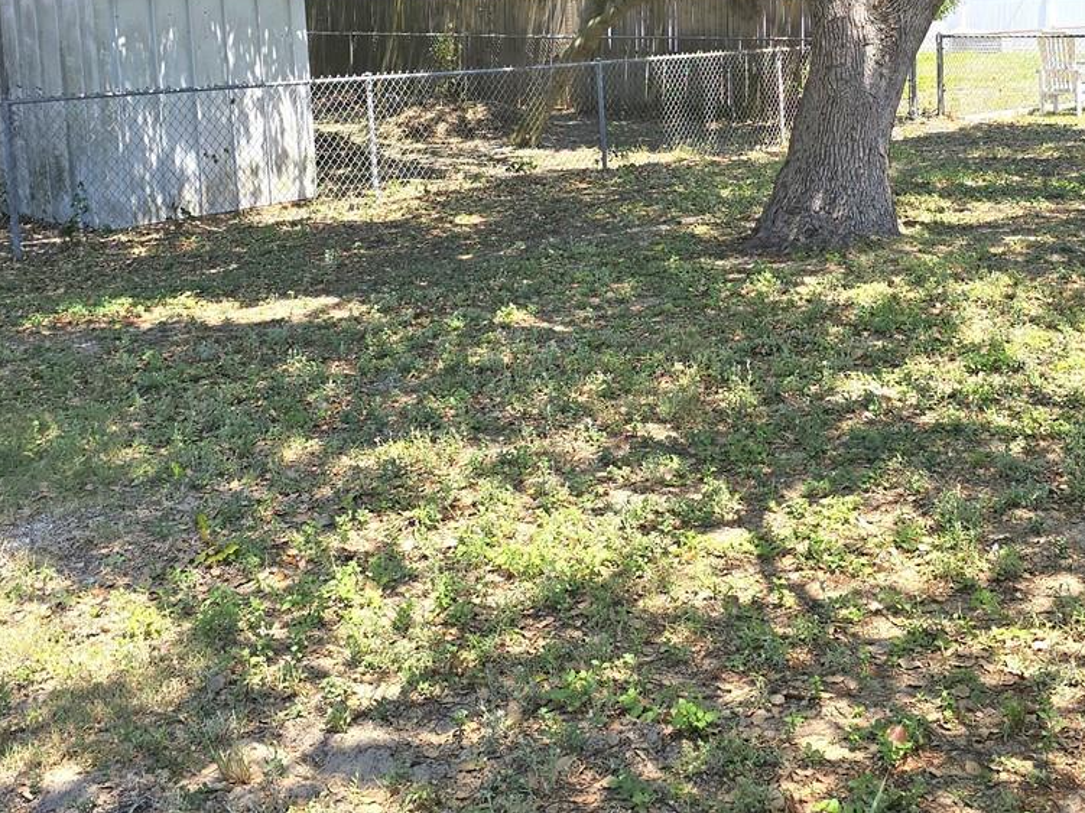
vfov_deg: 28.8
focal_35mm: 49
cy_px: 133
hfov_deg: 38.3
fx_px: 1536
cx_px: 757
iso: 12
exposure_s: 1/203
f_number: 1.7
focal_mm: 6.3
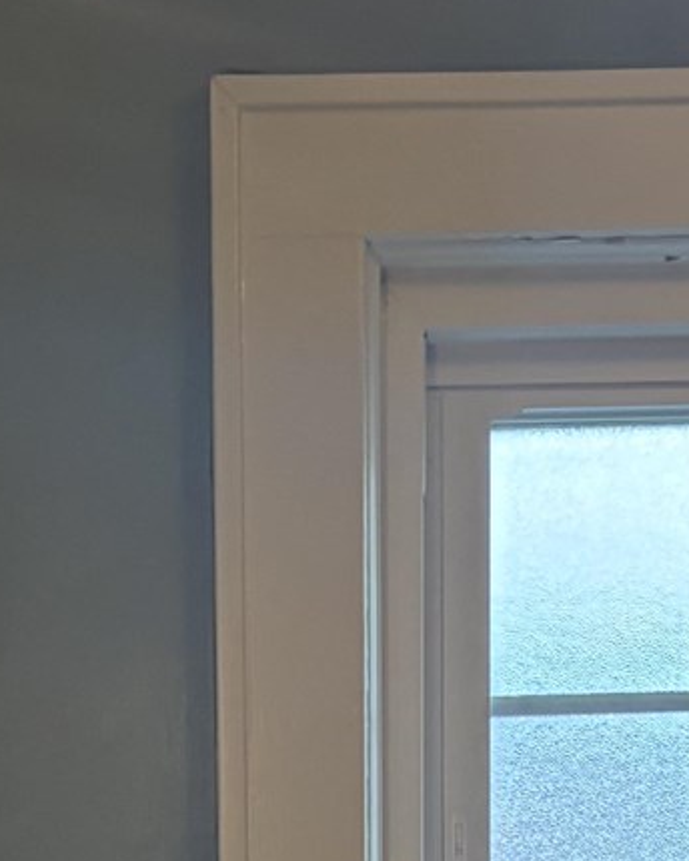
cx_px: 196
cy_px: 1992
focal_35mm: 136
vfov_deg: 11.8
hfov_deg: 11.3
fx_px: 3467
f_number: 1.6
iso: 125
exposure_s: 1/120
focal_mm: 5.96
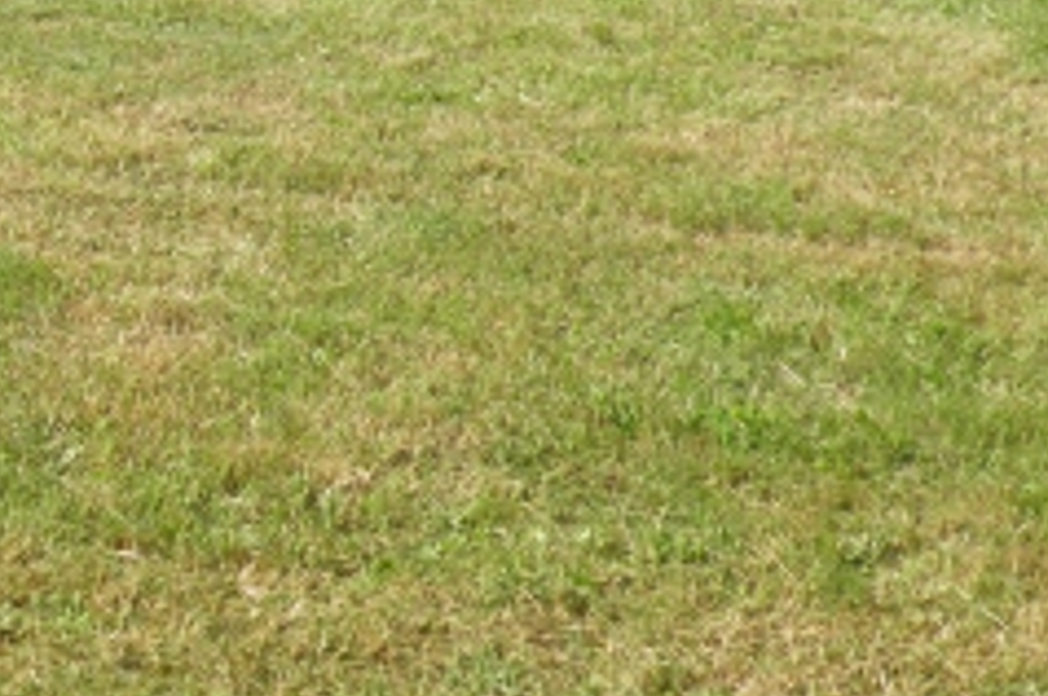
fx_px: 2849
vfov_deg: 13.0
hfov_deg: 19.8
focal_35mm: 98
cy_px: -410
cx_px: -159
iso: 50
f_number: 2.8
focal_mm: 4.9
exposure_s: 1/640
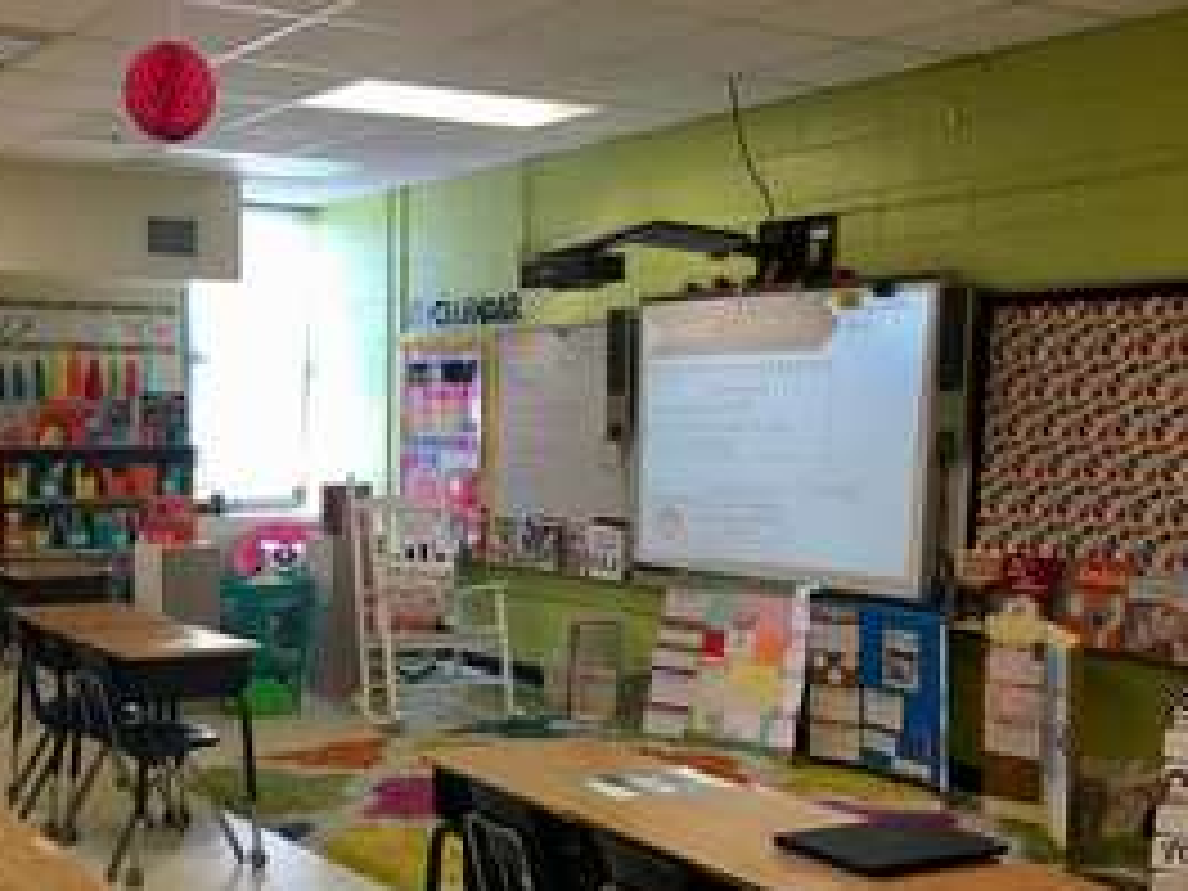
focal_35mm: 44
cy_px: 639
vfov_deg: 32.4
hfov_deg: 41.6
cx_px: 292
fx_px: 1510
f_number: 2.2
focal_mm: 4.15
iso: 40
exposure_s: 1/30
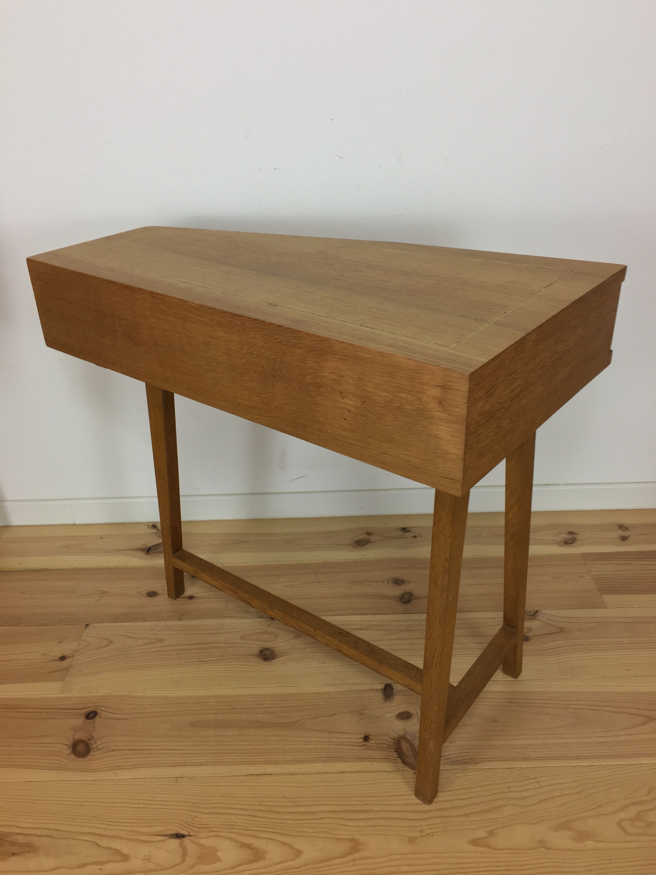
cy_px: 438
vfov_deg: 61.7
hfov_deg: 48.2
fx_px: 733
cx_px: 328
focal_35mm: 29
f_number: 2.2
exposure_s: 1/33
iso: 40
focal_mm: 4.15
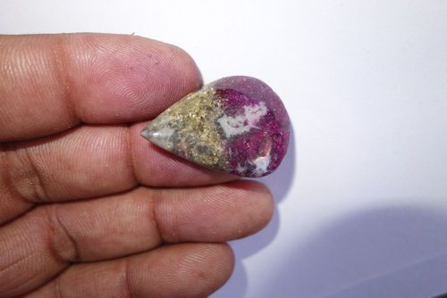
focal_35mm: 28
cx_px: 224
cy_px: 149
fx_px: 348
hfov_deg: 65.4
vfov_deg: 46.5
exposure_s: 1/125
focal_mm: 10.4
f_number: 2.8
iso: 125
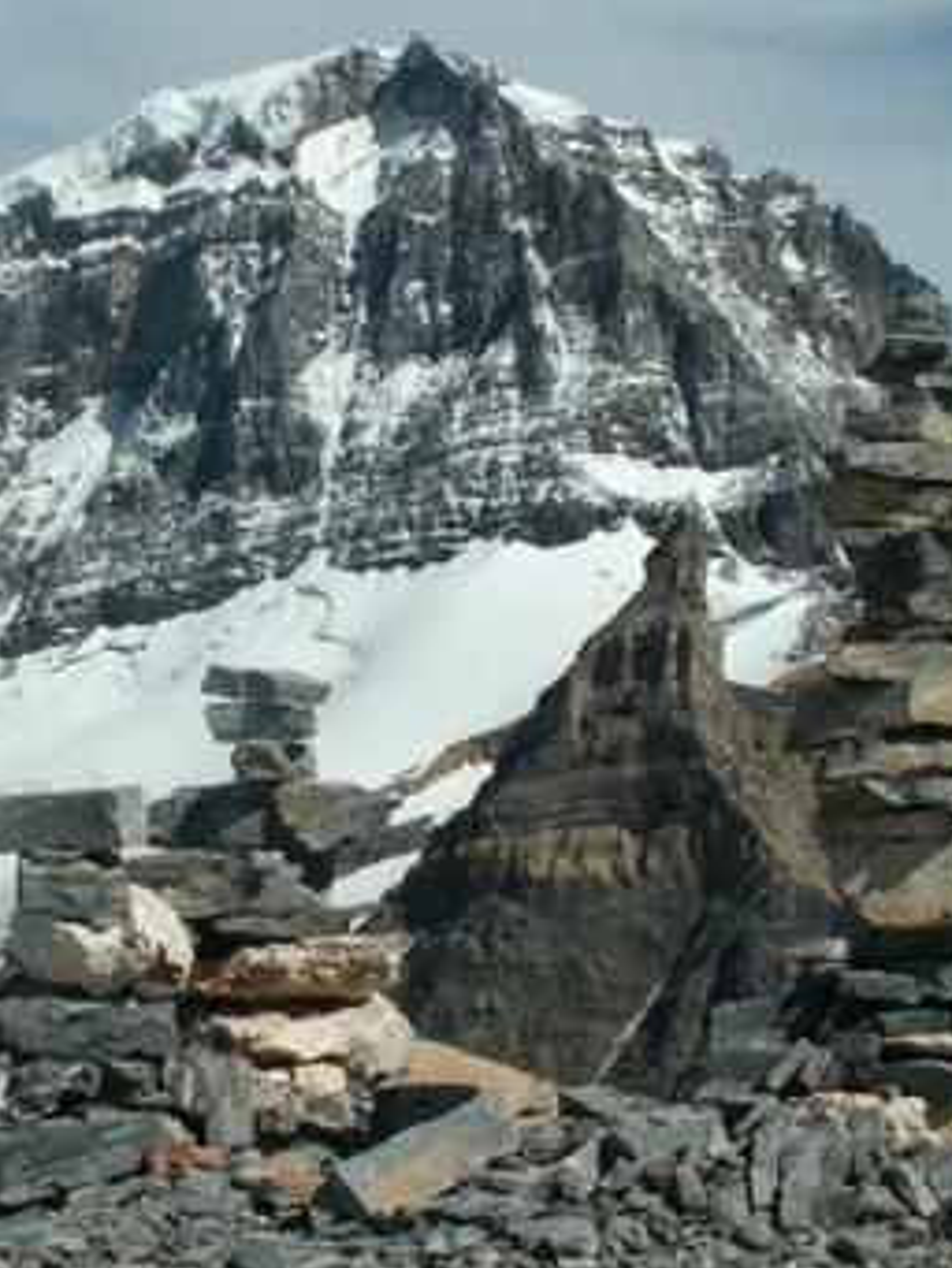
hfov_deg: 19.0
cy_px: 591
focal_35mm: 77
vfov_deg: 25.3
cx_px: 231
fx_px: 2822
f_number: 8
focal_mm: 6.78
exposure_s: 1/320
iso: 50
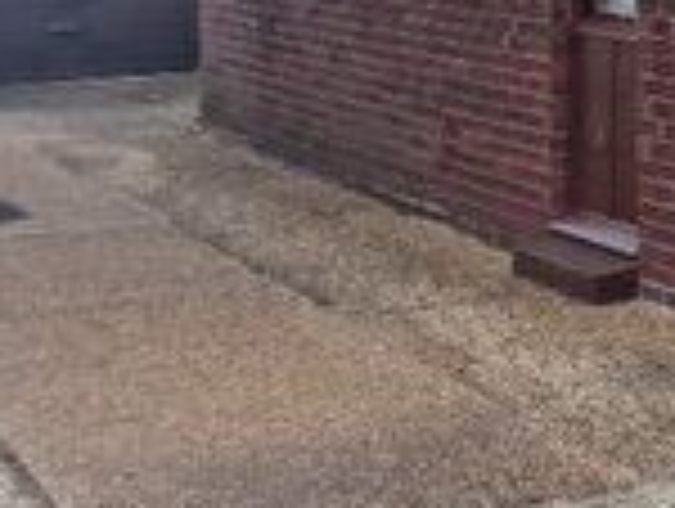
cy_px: -155
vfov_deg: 13.4
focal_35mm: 107
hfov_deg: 15.1
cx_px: 1318
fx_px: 2090
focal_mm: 6.4
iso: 50
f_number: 1.8
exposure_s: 1/668
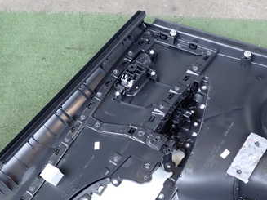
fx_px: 424
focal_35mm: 55
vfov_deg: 26.4
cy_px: 136
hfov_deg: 34.9
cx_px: 147
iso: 200
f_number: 2.3
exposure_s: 1/60
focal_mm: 5.4
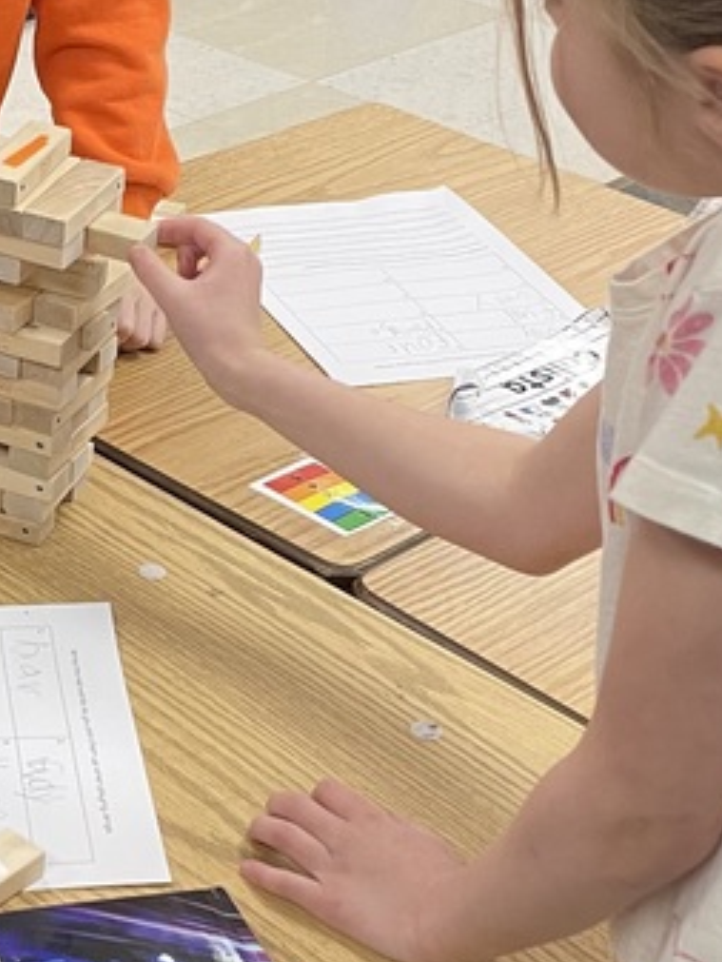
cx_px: 31
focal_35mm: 79
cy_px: 494
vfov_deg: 24.7
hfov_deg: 18.3
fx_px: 2196
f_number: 1.6
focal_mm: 4.2
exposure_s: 1/60
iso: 125
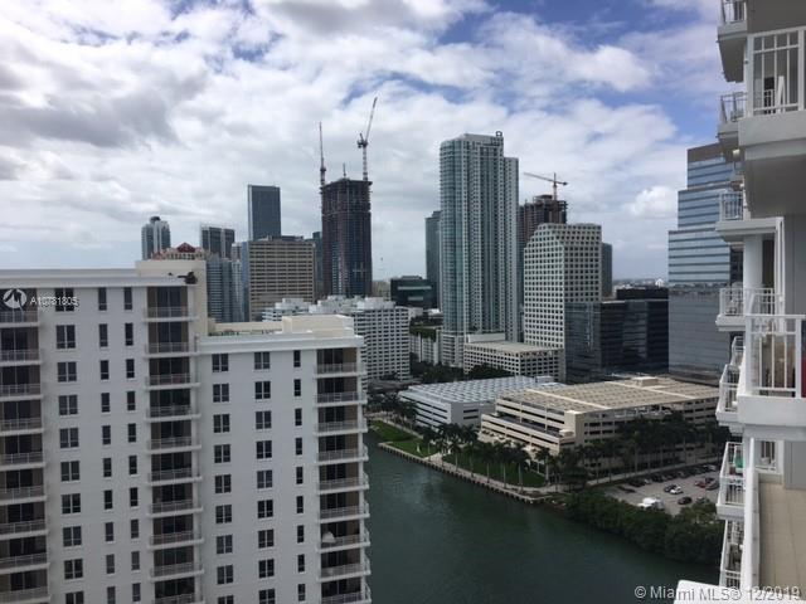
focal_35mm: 29
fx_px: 675
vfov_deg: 48.2
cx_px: 403
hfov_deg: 61.7
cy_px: 302
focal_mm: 4.15
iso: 25
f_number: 2.2
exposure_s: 1/2747
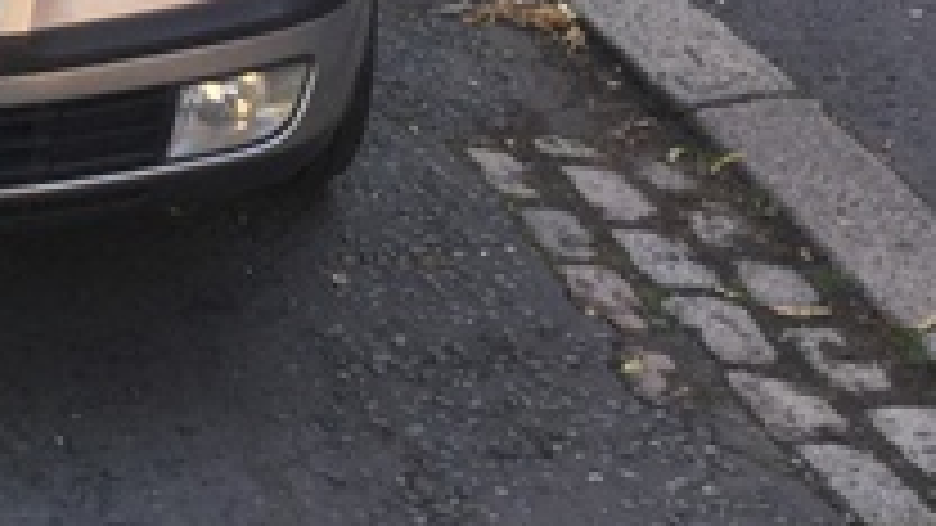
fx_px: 2581
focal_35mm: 104
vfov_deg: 11.3
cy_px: -189
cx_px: -333
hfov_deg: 18.8
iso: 32
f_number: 2.4
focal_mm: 3.3
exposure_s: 1/50
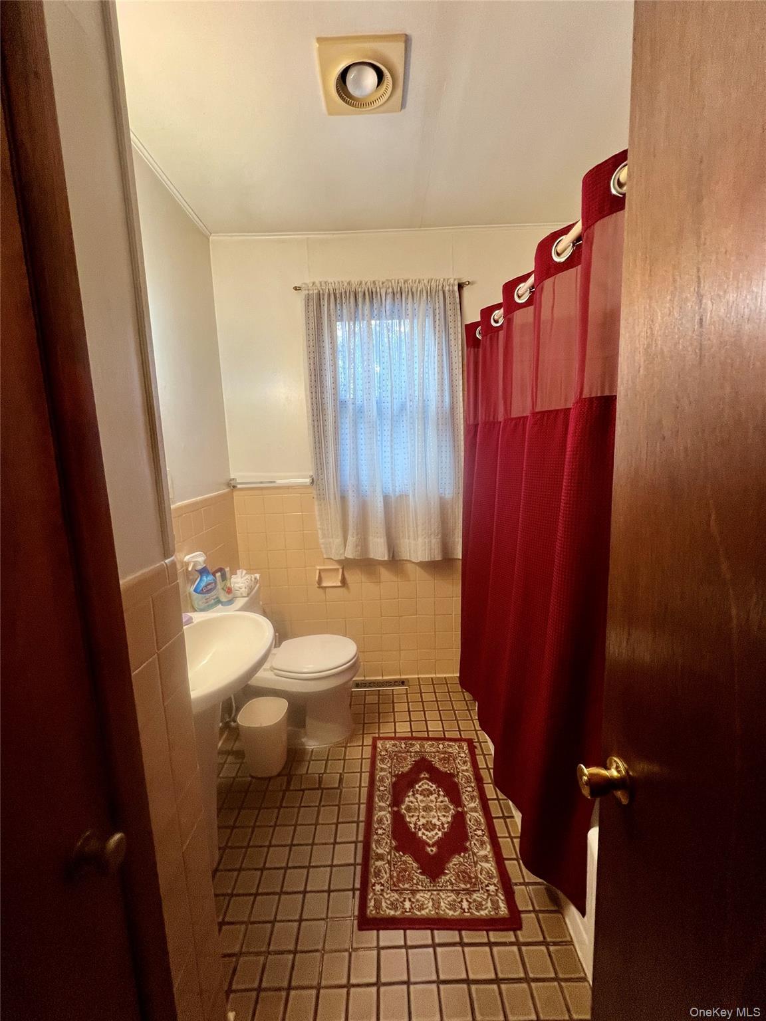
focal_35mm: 13
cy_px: 510
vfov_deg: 106.2
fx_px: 384
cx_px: 383
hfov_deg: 89.9
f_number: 1.8
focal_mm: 1.57
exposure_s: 1/120
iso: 200
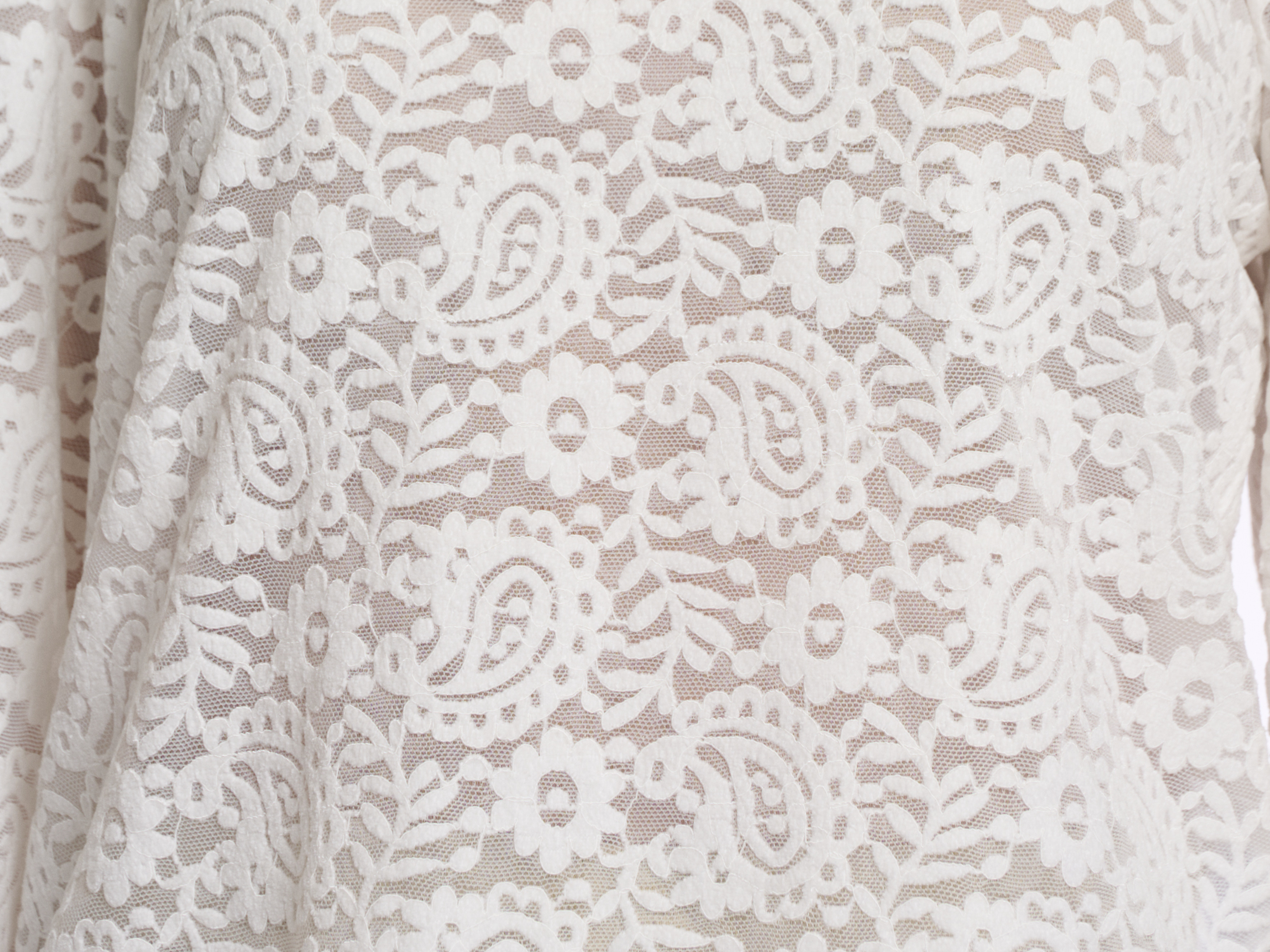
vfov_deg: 4.5
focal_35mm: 329
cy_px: 277
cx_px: 695
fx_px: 12070
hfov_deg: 6.0
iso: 125
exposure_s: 1/200
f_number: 8
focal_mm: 200
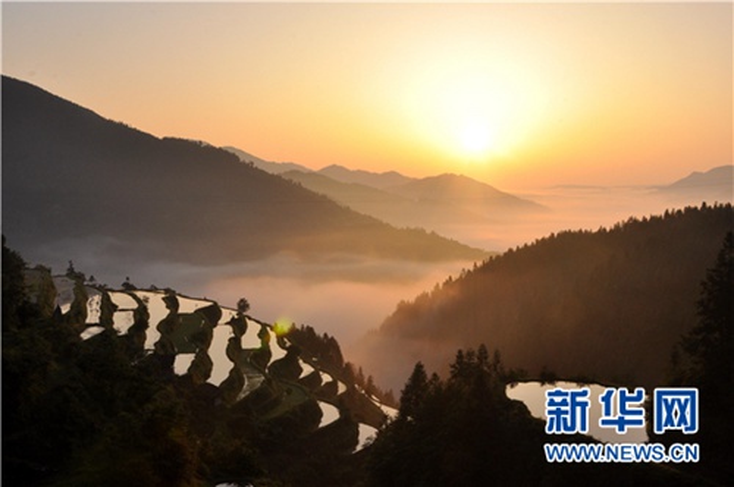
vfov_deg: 29.8
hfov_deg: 43.7
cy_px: 244
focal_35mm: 45
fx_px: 916
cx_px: 367
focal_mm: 30
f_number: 18
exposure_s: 1/200
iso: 500
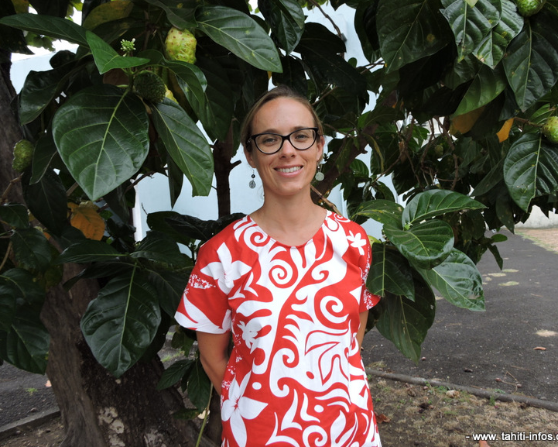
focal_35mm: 26
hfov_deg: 66.0
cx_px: 289
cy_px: 223
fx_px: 429
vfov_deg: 54.9
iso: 100
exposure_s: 1/200
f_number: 3.3
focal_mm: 4.3
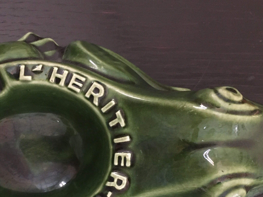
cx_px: 82
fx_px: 410
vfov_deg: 26.6
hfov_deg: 35.1
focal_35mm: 54
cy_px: 154
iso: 400
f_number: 2.2
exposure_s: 1/17
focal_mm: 4.15
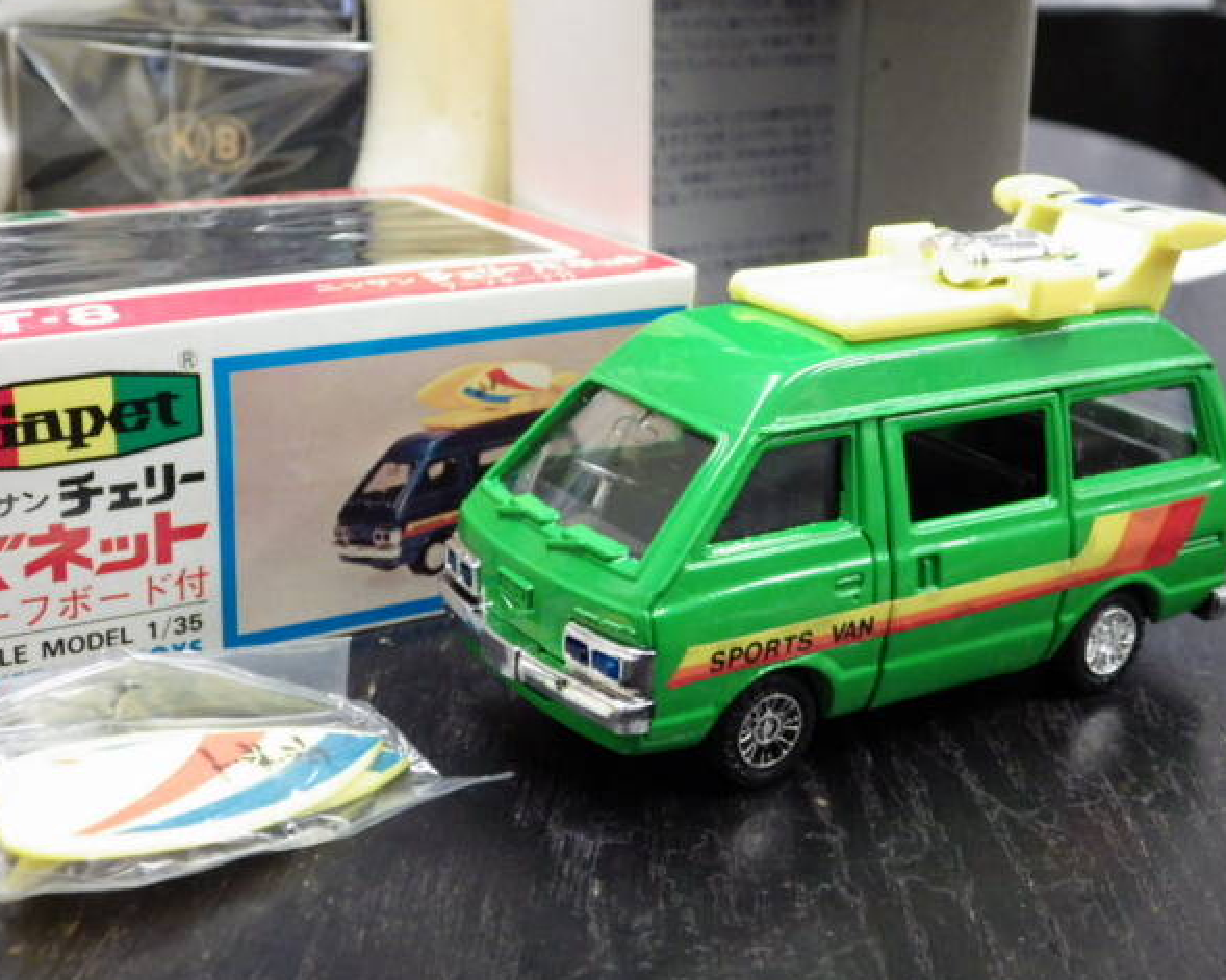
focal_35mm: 53
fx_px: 1923
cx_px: 585
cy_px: 491
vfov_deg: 28.6
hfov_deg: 35.4
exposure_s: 1/40
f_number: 3.8
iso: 800
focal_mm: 9
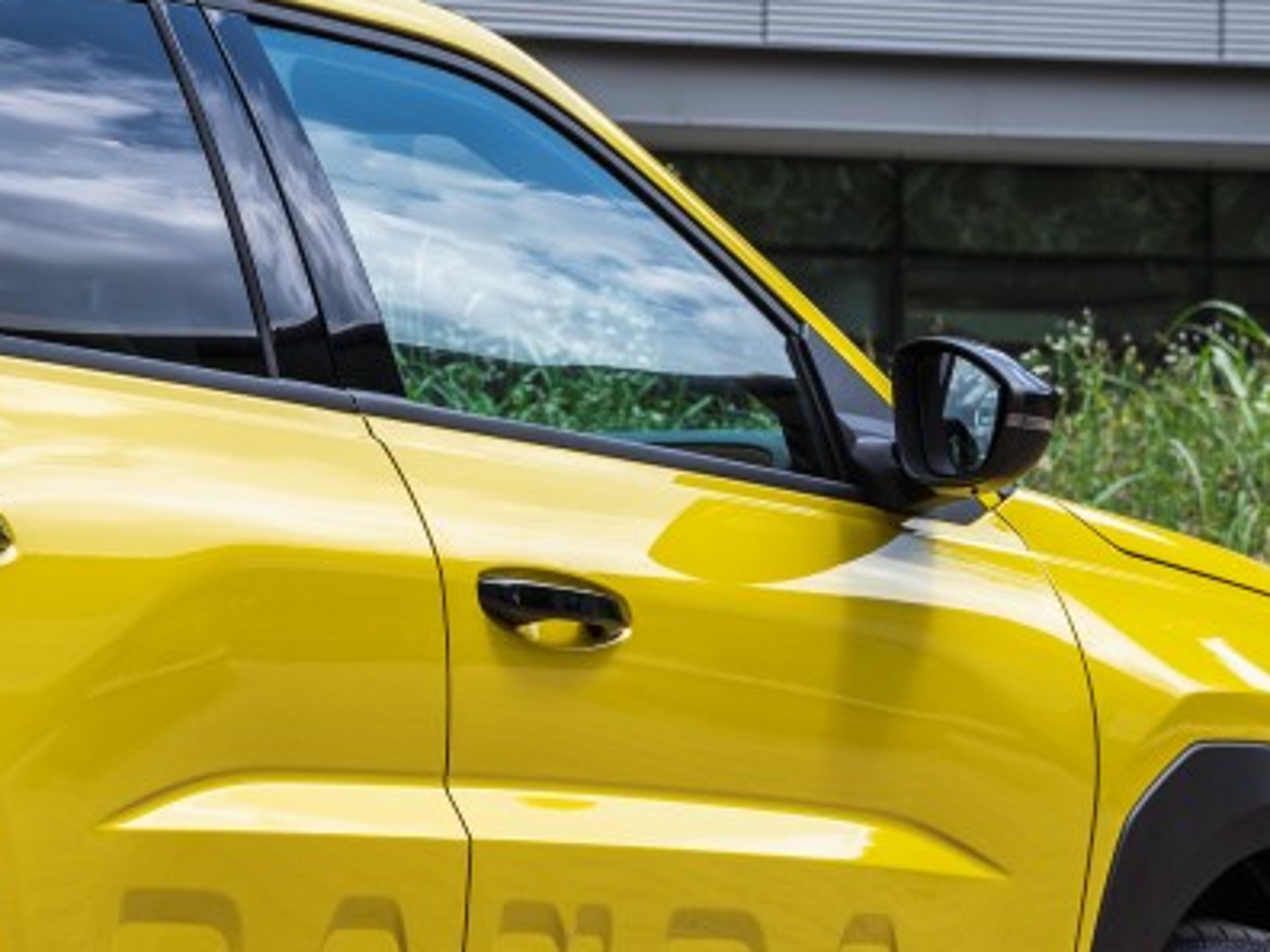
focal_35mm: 189
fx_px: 6934
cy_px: 404
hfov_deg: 10.4
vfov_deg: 7.9
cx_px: -3
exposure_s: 1/200
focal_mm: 48
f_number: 6.3
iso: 100
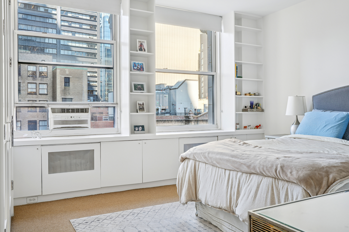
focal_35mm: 29
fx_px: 281
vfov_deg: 45.0
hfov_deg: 63.7
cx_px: 174
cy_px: 116
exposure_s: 1/6
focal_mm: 29
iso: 100
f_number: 11
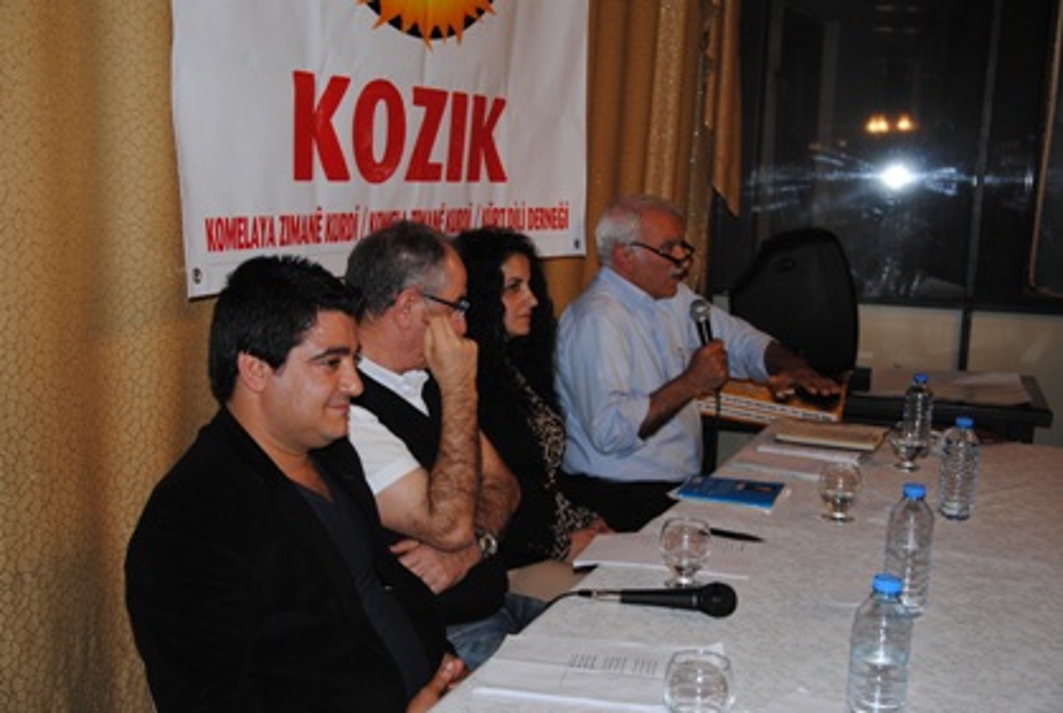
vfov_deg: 30.0
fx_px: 1331
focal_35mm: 45
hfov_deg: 43.5
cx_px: 532
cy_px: 356
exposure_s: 1/60
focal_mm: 30
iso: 400
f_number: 4.2
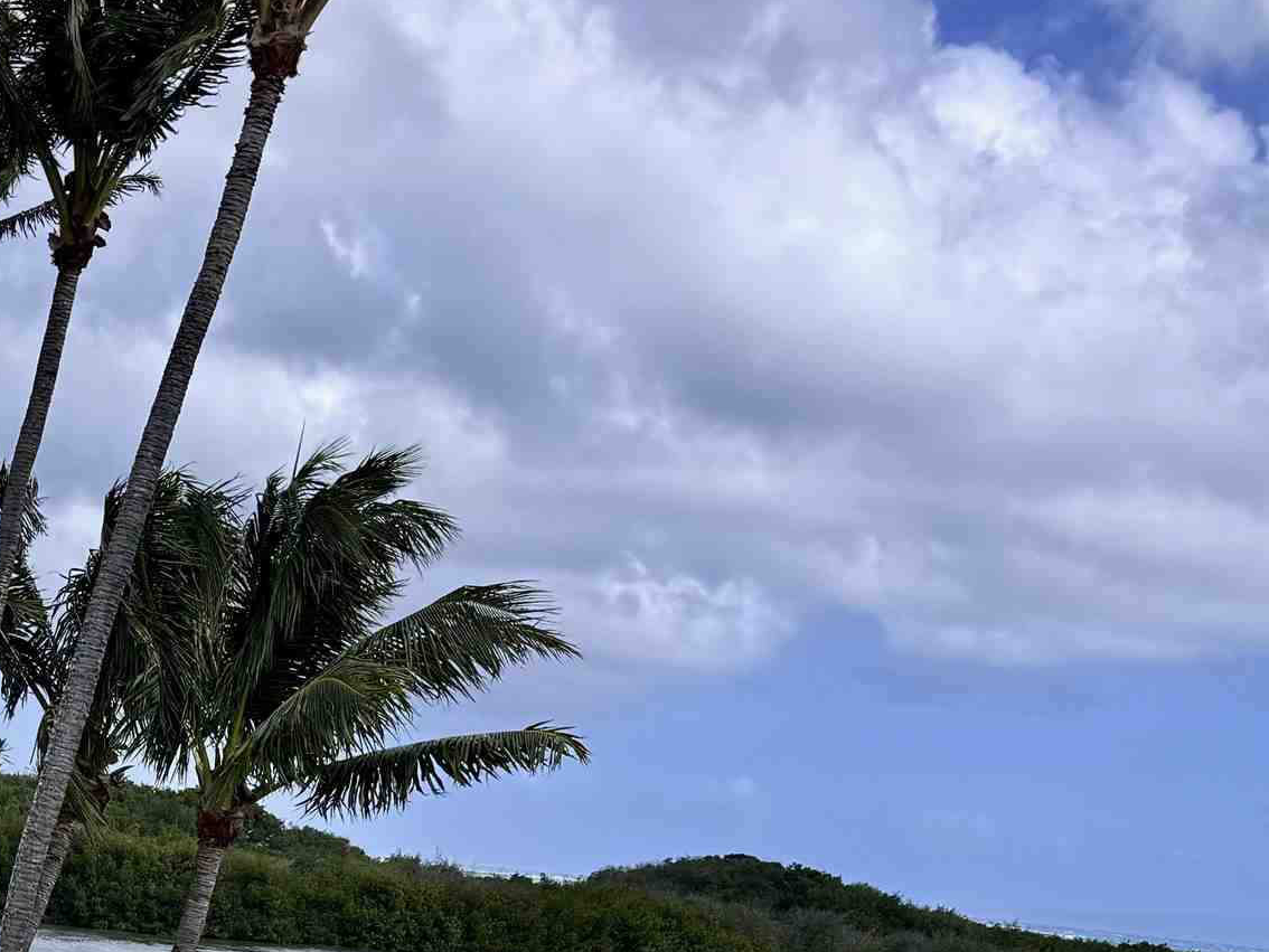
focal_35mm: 65
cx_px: -214
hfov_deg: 26.8
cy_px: 1213
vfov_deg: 20.7
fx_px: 2383
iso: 80
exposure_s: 1/3597
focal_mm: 6.76
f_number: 1.78
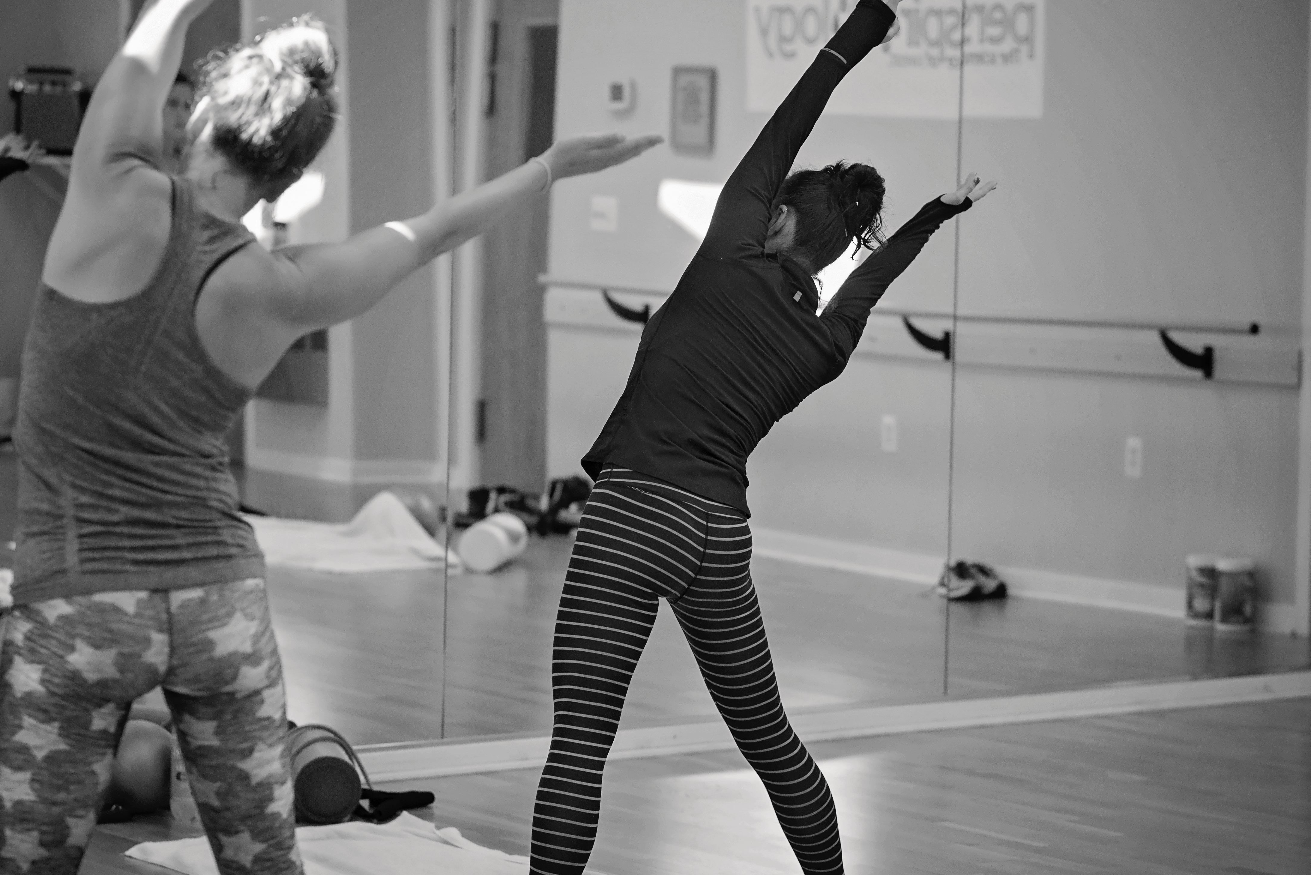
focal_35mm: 117
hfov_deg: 17.5
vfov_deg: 11.7
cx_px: 651
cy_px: 446
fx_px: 4262
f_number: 3.2
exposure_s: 1/500
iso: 800
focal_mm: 85
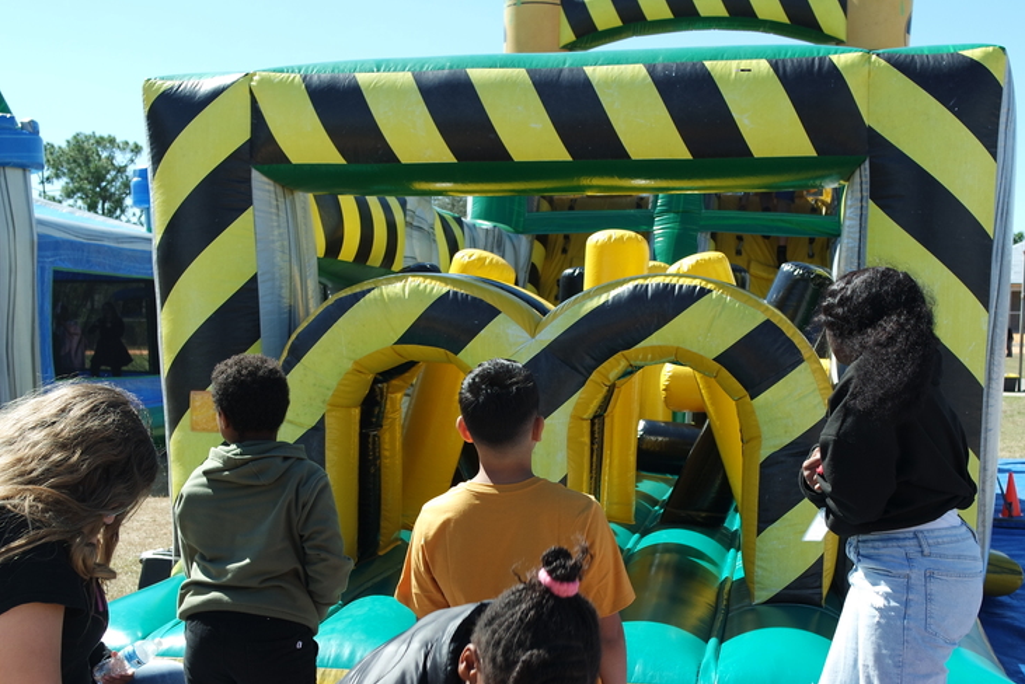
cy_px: 474
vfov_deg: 31.6
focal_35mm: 42
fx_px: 1196
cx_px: 537
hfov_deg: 46.4
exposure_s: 1/200
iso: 100
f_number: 5
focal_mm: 20
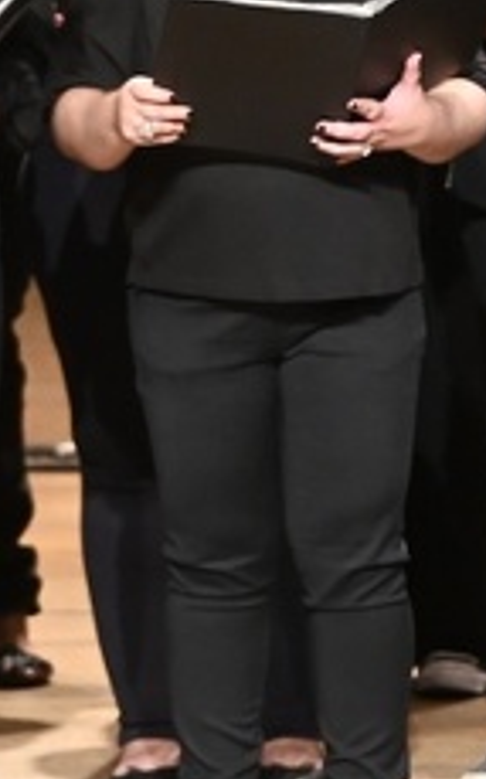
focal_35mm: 896
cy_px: 252
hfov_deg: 1.5
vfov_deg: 2.3
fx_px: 19000
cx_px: 833
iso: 5000
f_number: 4
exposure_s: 1/80
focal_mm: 200
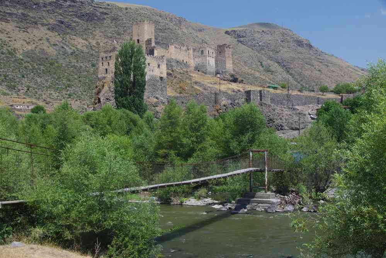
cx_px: 193
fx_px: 461
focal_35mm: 43
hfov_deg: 45.4
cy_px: 129
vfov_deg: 31.2
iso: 200
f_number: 11
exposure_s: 1/60
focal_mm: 29.4
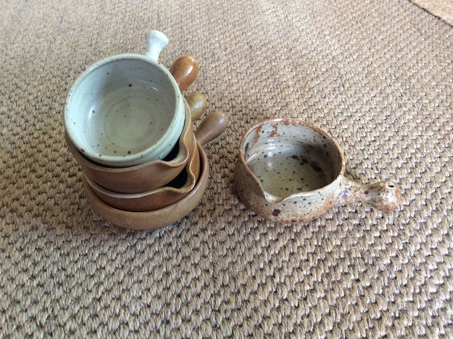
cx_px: 226
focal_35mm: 32
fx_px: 418
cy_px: 170
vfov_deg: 44.1
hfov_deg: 56.9
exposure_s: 1/25
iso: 200
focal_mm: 3.3
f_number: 2.4
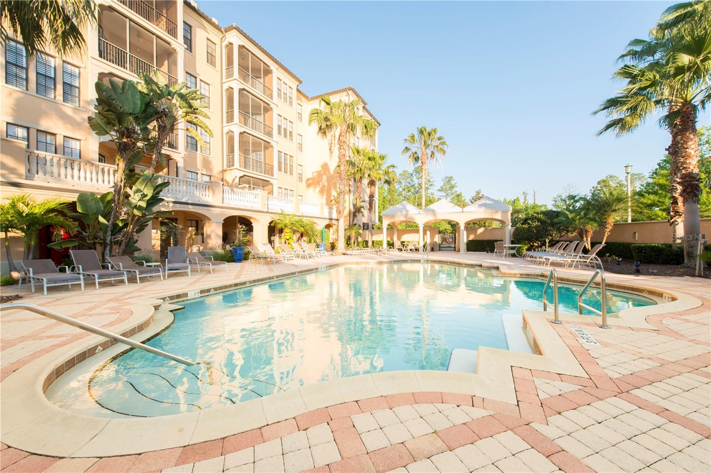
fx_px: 276
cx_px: 356
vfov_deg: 81.2
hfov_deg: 104.3
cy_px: 236
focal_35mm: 14
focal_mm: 14
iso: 100
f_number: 11
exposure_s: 1/30
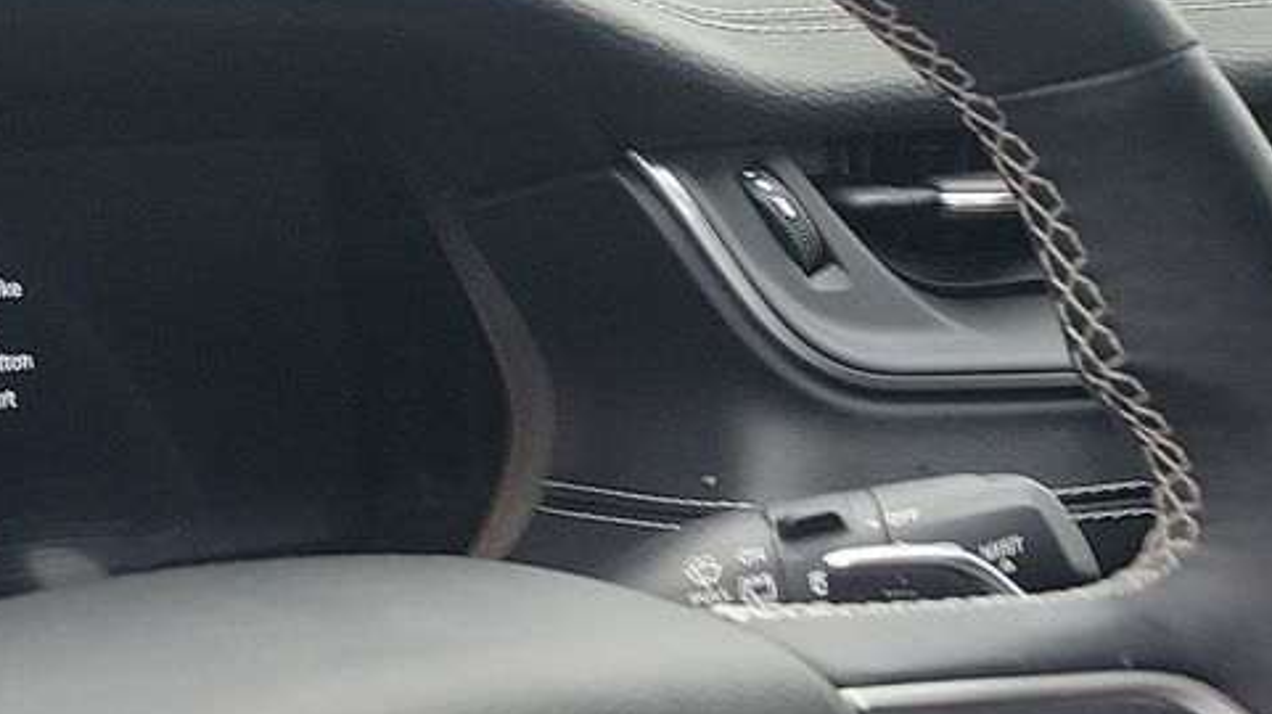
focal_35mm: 87
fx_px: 2933
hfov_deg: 24.3
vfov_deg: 13.6
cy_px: 748
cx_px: 405
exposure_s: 1/59
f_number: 1.8
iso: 83
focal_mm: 6.7
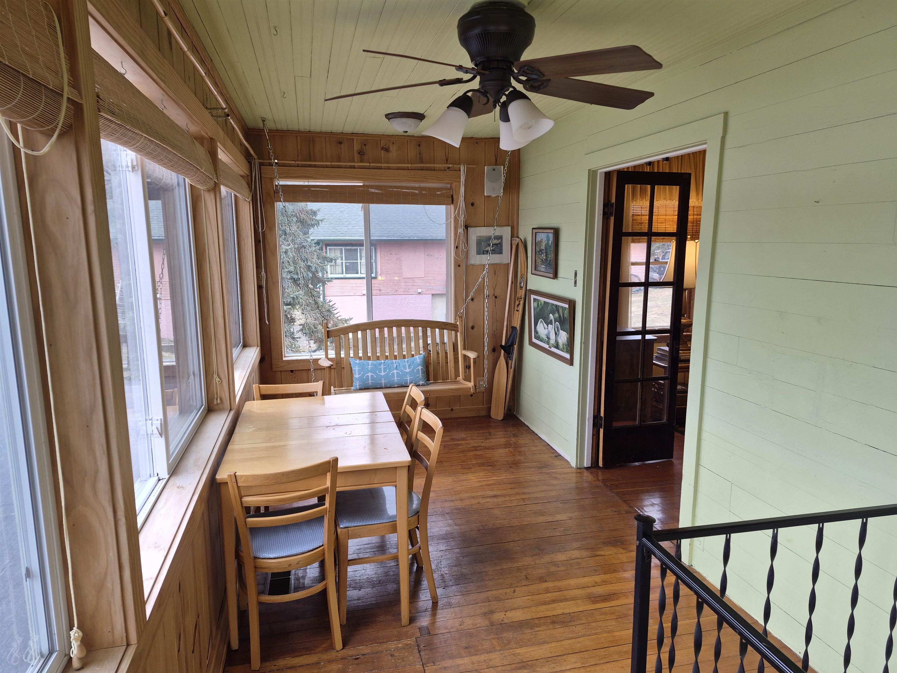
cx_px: 448
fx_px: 596
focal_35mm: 23
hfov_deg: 73.9
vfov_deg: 58.9
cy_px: 336
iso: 64
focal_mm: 5.4
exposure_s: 1/120
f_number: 1.8
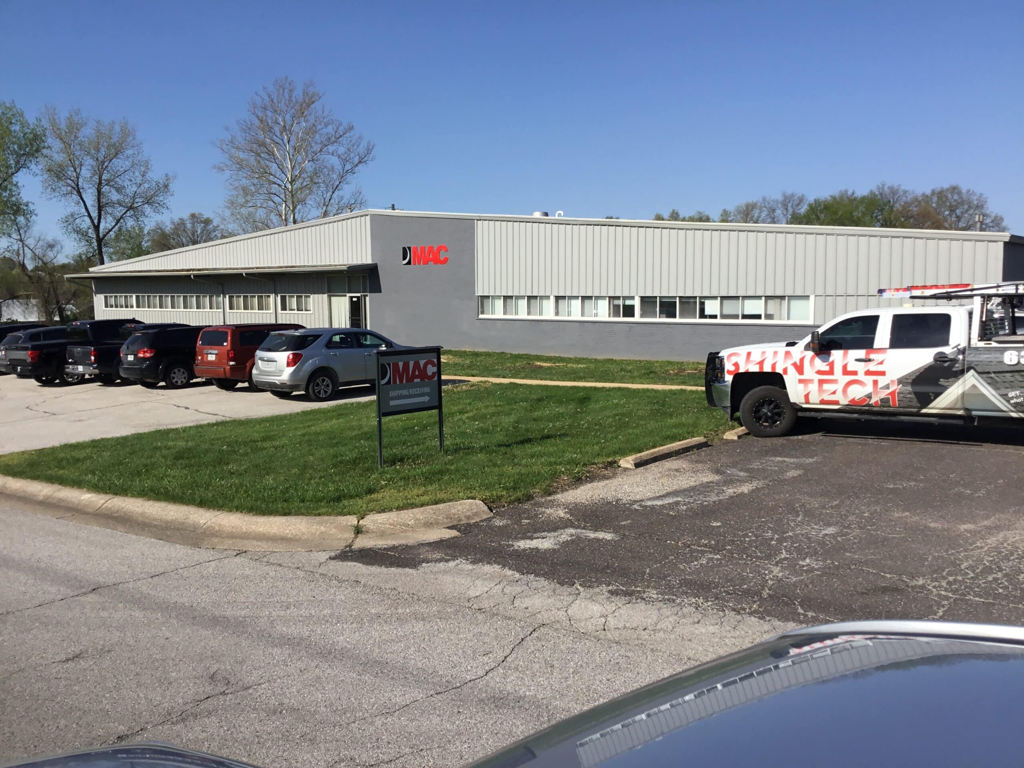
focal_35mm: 31
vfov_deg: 45.4
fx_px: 917
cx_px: 512
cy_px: 384
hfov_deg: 58.4
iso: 25
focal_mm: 3.3
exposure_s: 1/1852
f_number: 2.4
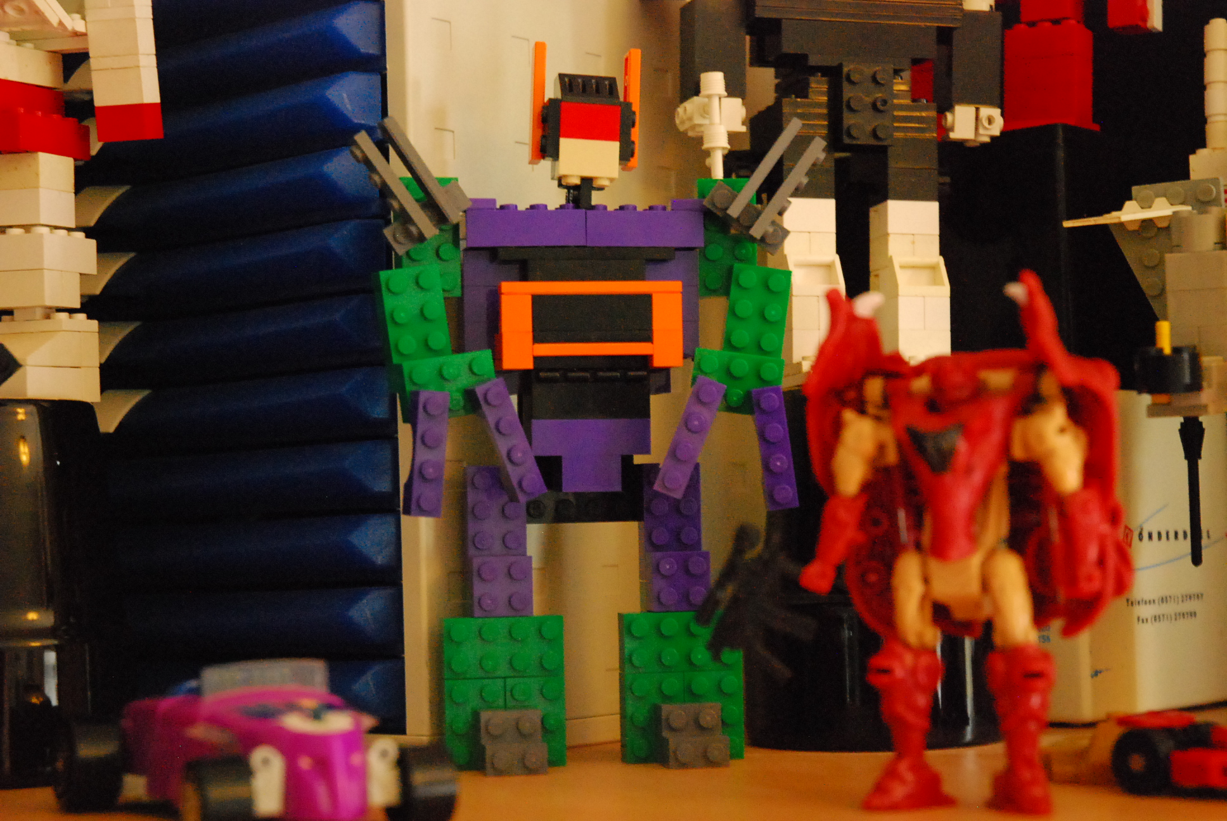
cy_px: 410
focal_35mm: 75
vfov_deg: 18.2
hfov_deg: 27.0
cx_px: 614
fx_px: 2559
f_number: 4.5
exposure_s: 1/50
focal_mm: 50
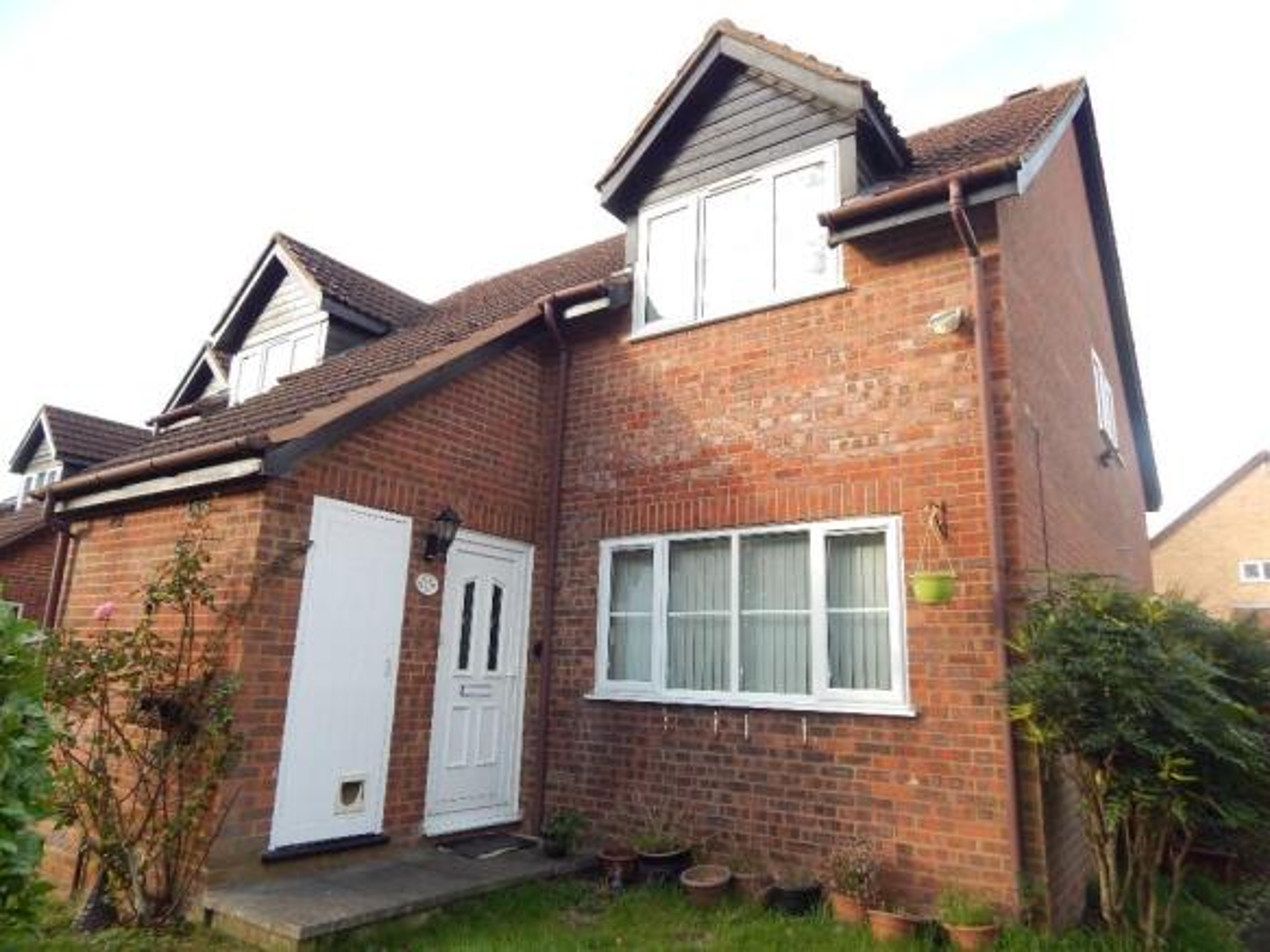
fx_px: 844
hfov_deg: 73.9
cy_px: 476
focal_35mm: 23
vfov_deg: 58.9
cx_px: 635
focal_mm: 4
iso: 125
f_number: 3
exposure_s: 1/200
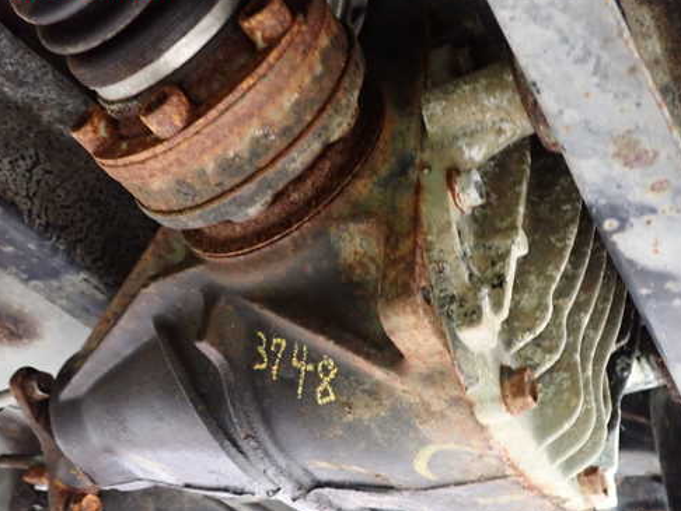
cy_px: 284
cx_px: 325
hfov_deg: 50.1
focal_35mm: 37
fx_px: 728
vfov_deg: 38.6
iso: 800
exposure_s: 1/15
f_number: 2.3
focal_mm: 5.4
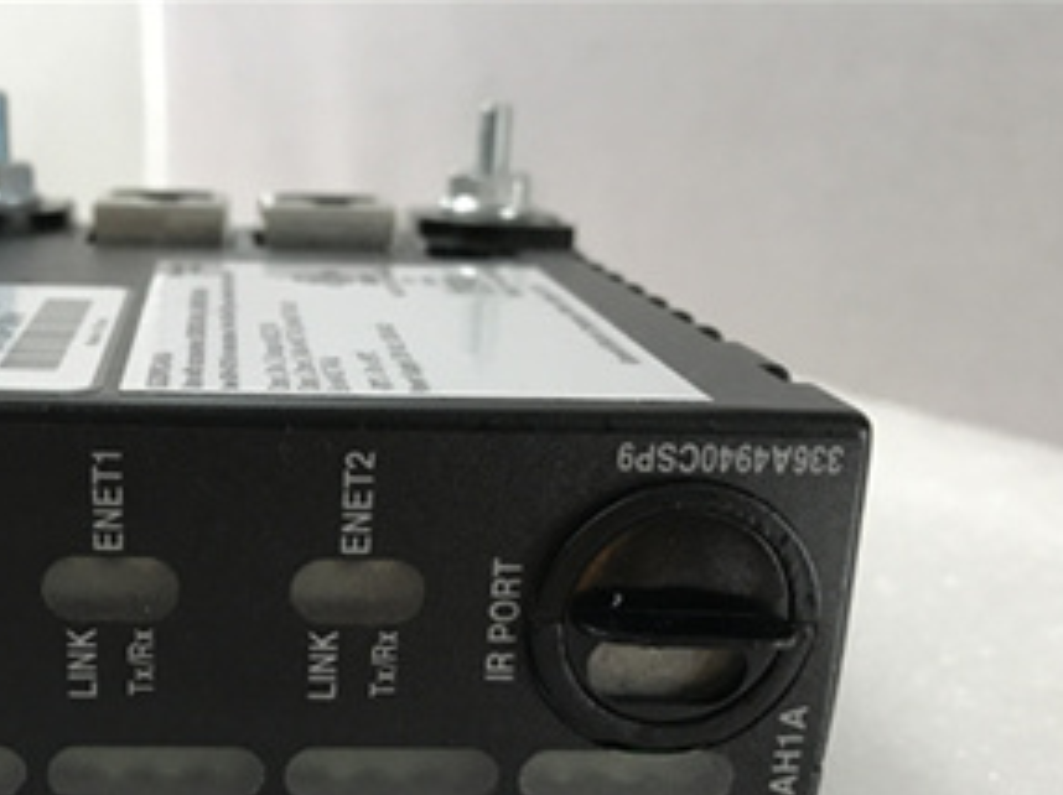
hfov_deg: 38.1
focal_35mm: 49
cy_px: 693
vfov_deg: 28.6
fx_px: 1503
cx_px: 282
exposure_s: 1/33
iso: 40
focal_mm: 3.99
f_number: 1.8
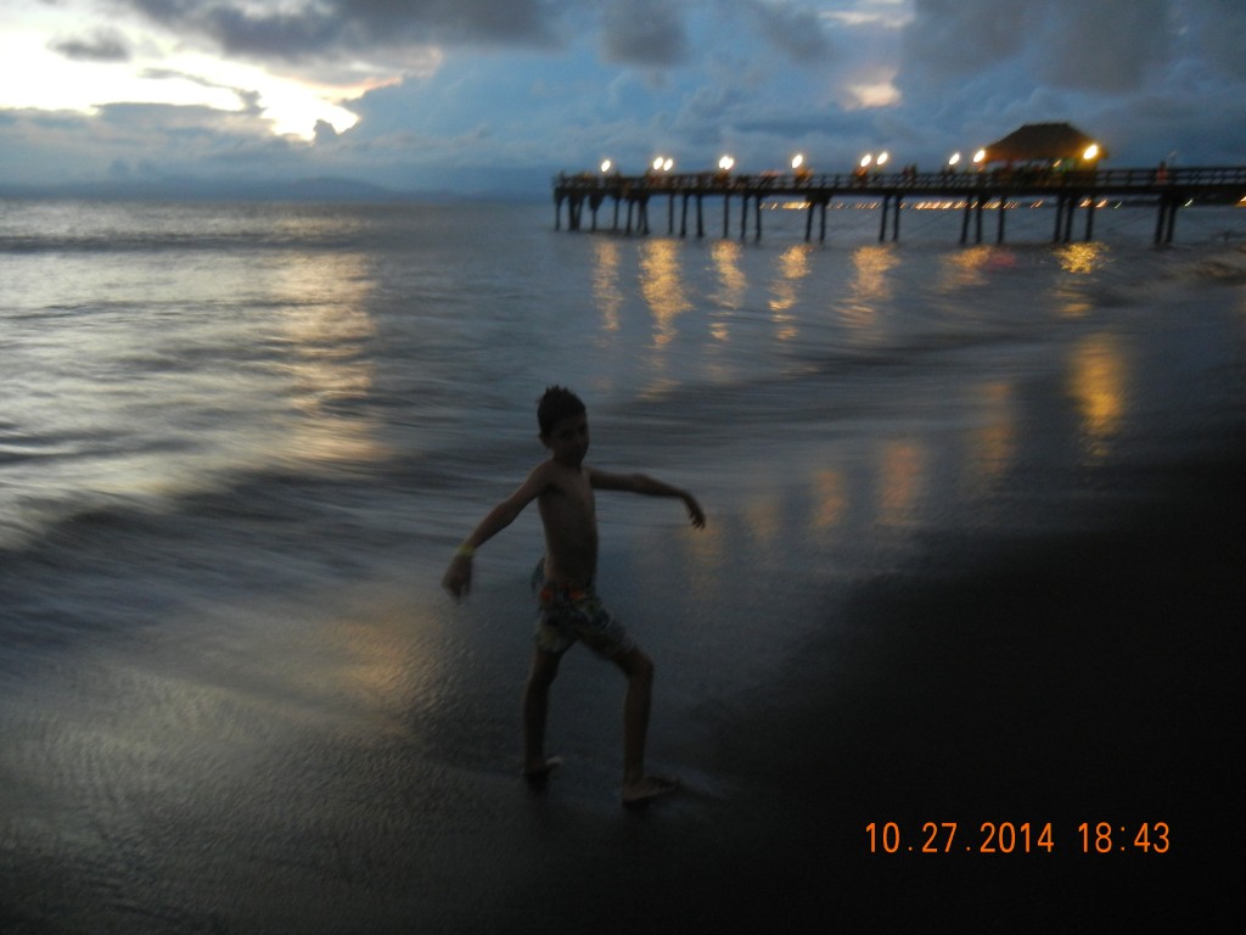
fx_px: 1080
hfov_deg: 60.0
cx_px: 623
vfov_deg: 46.8
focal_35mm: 30
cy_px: 468
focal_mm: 5.4
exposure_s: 1/2
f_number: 3.5
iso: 400
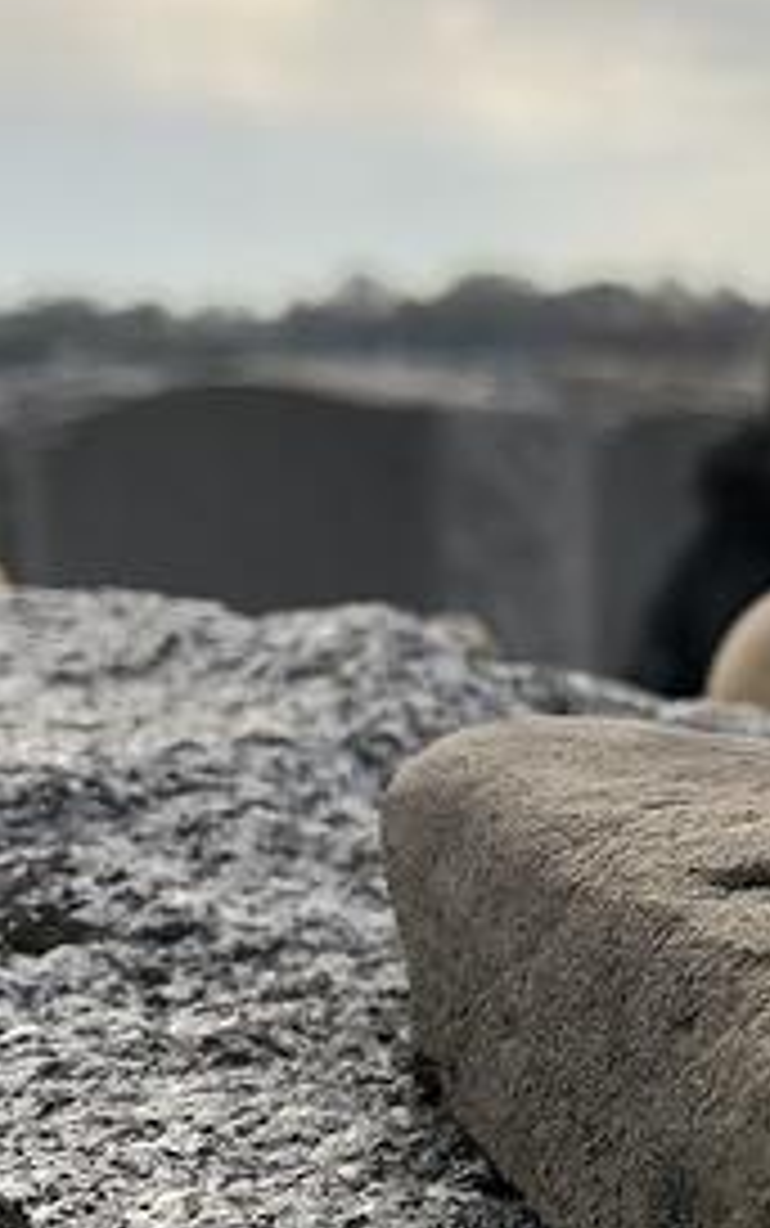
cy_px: 810
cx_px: 1000
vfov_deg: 28.4
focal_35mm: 72
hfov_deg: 17.1
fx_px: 2414
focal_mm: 3.99
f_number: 1.8
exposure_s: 1/906
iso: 20
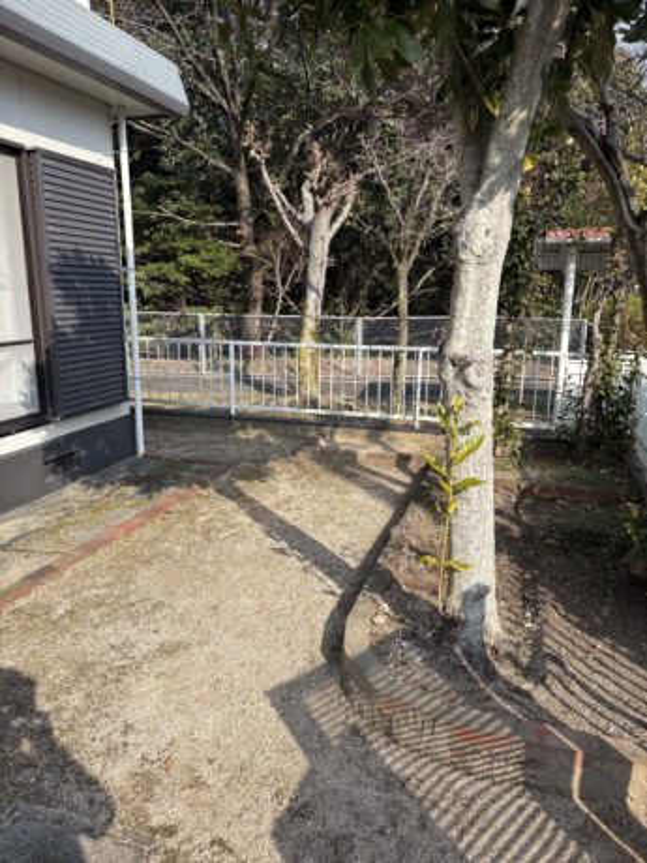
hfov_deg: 53.1
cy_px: 432
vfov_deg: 67.3
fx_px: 648
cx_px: 324
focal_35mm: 26
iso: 50
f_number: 1.6
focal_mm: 5.96
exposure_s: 1/1953
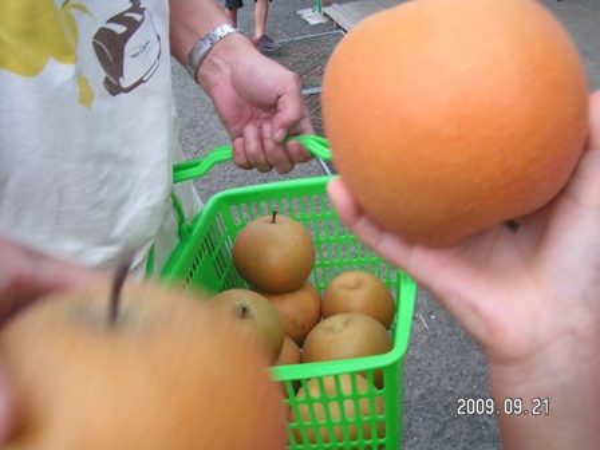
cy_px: 225
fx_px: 659
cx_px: 300
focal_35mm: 38
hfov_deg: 49.0
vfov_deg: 37.7
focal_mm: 5.8
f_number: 3.2
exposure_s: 1/40
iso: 50
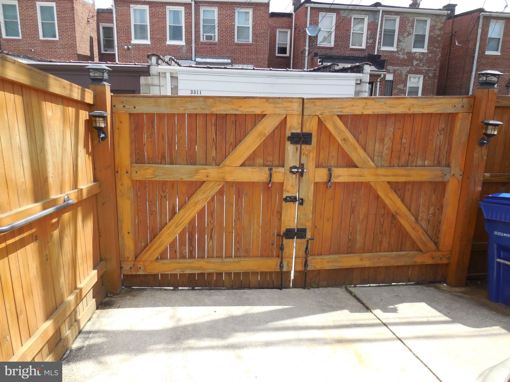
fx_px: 368
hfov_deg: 69.4
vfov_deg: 54.9
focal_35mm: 25
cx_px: 255
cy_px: 191
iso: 125
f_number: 3.1
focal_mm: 4.5
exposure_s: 1/640
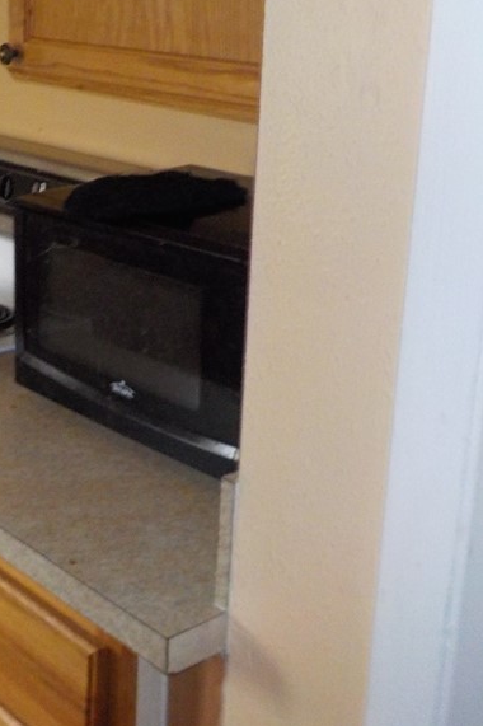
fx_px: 1128
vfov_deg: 35.4
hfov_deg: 22.8
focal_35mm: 56
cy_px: 256
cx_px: -44
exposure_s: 1/15
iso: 450
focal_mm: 4.1
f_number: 3.3
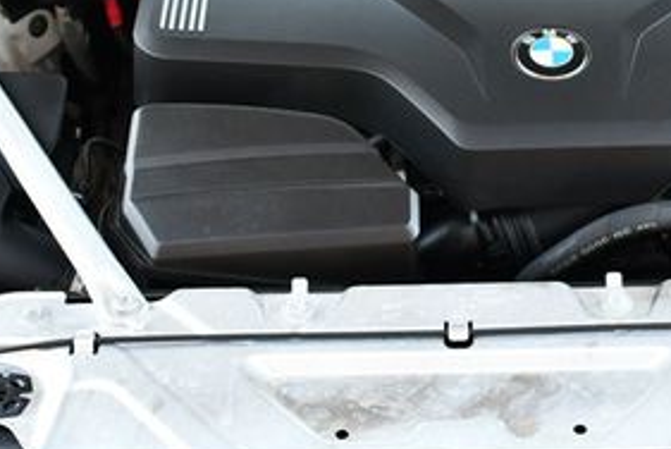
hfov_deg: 24.6
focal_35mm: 82
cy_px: 191
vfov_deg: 16.7
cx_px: 458
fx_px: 1530
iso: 800
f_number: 3.5
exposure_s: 1/250
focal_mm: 18
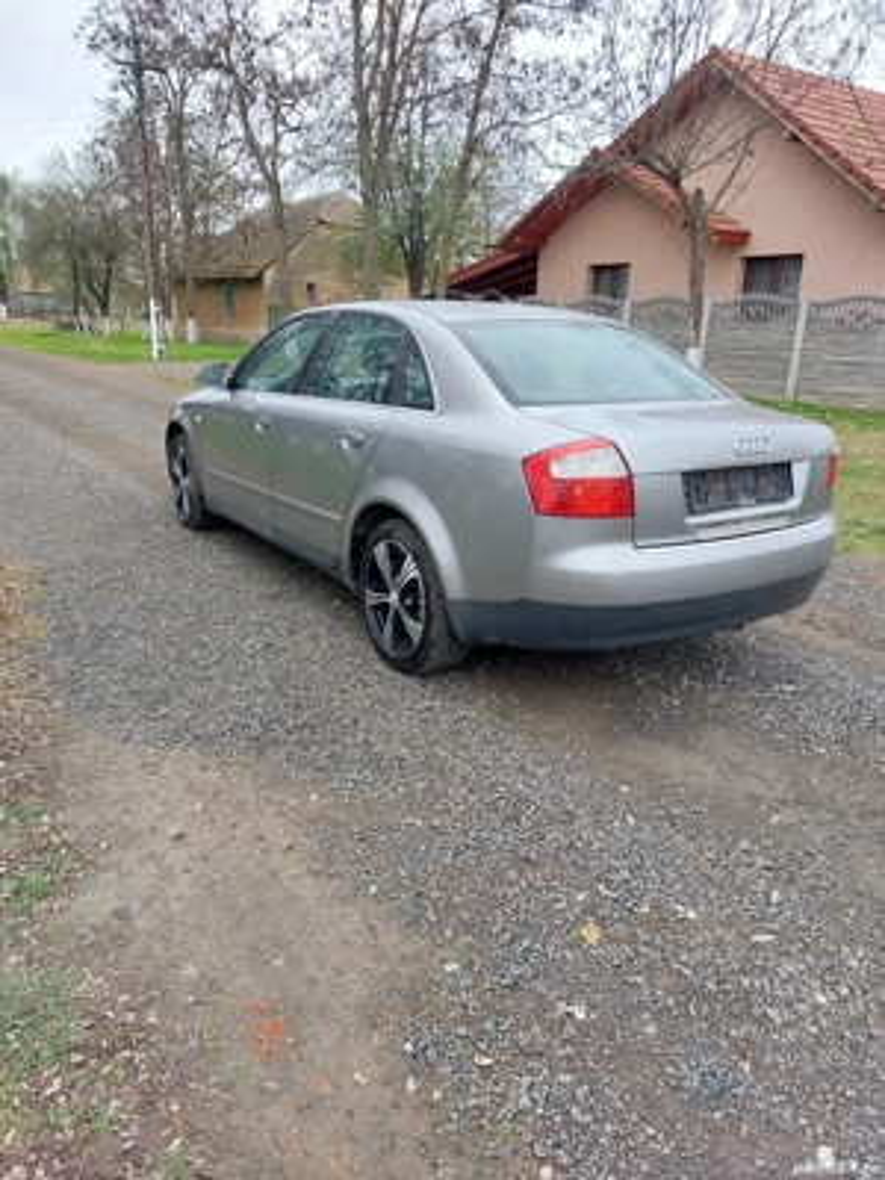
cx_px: 442
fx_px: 852
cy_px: 590
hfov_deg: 54.9
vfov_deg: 69.4
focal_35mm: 25
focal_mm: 5.23
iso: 25
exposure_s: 1/50
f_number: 1.8
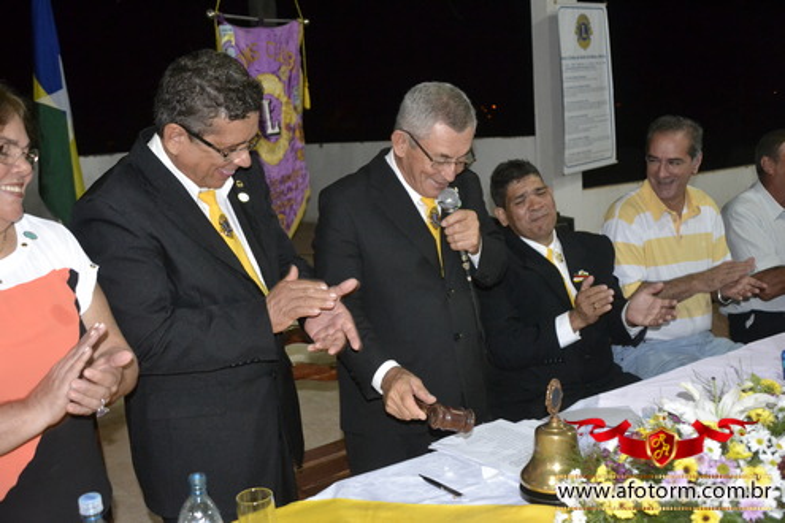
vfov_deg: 31.9
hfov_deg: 46.4
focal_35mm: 42
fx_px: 916
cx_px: 392
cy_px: 262
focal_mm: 28
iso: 3200
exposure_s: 1/60
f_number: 4
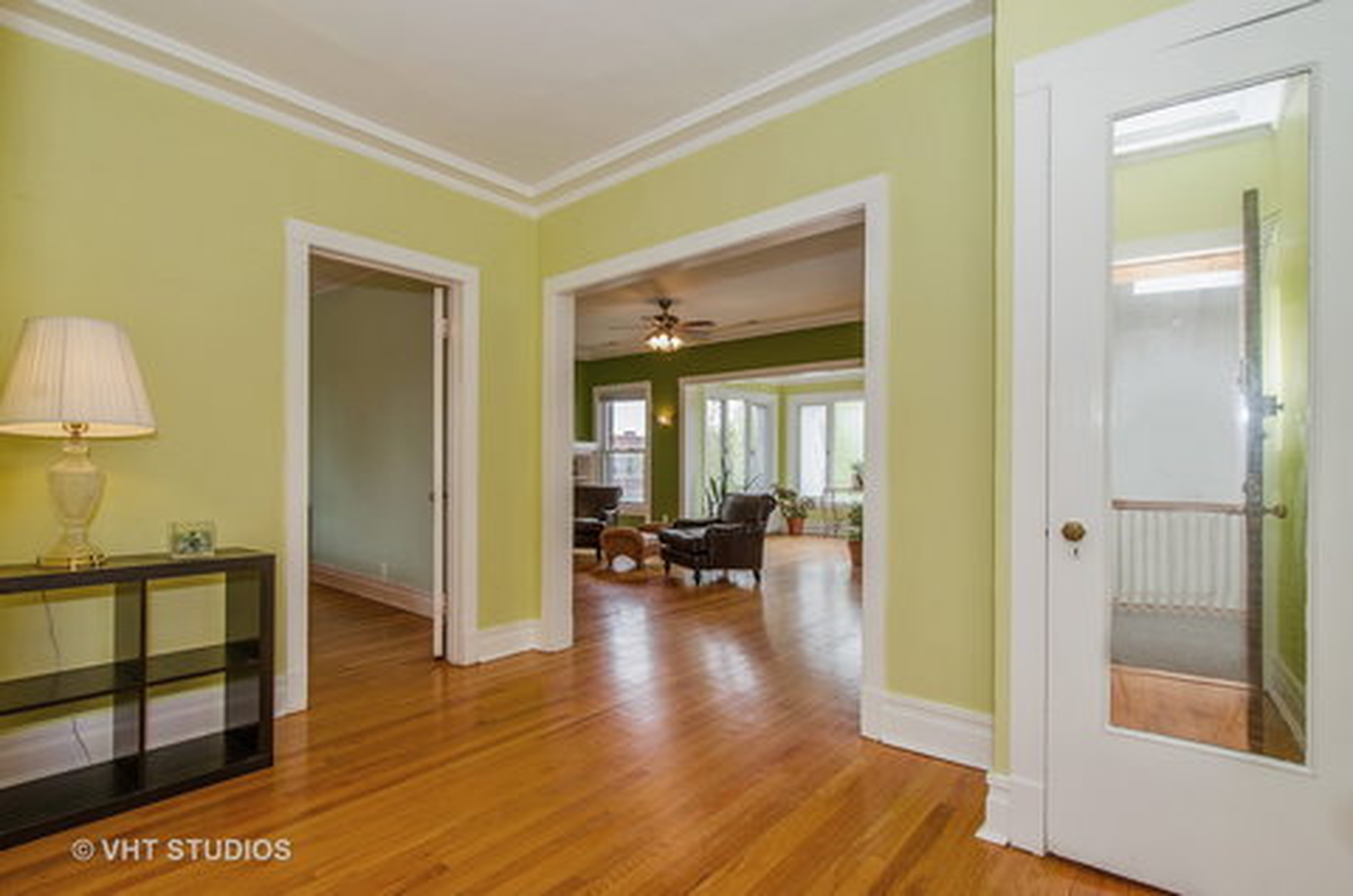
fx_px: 619
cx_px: 676
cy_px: 448
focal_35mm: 16
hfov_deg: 95.1
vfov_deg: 71.8
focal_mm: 11
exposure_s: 1/20
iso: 320
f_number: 9
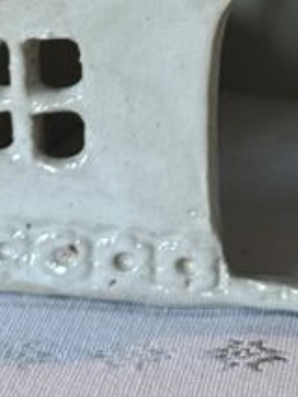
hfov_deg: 8.2
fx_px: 2064
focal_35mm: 180
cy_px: -239
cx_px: 224
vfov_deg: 10.5
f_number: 1.78
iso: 200
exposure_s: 1/50
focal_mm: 6.76
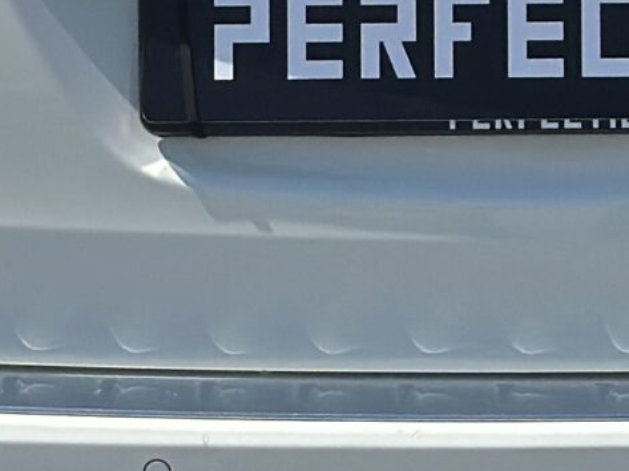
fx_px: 4721
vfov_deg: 5.7
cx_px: 438
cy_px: -90
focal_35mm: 260
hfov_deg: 7.6
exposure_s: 1/15873
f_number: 1.78
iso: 100
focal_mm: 6.86
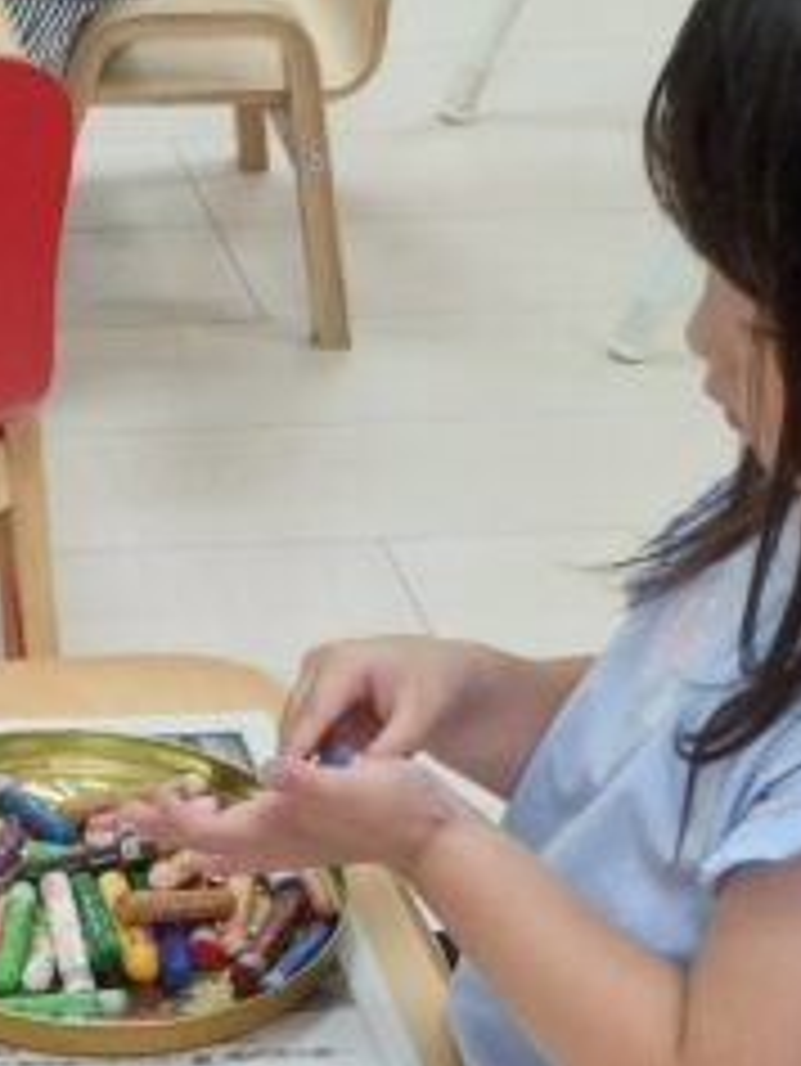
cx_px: -466
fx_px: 3730
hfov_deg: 11.6
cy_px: 927
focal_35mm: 121
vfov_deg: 16.1
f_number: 1.8
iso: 494
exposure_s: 1/100
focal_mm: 4.27
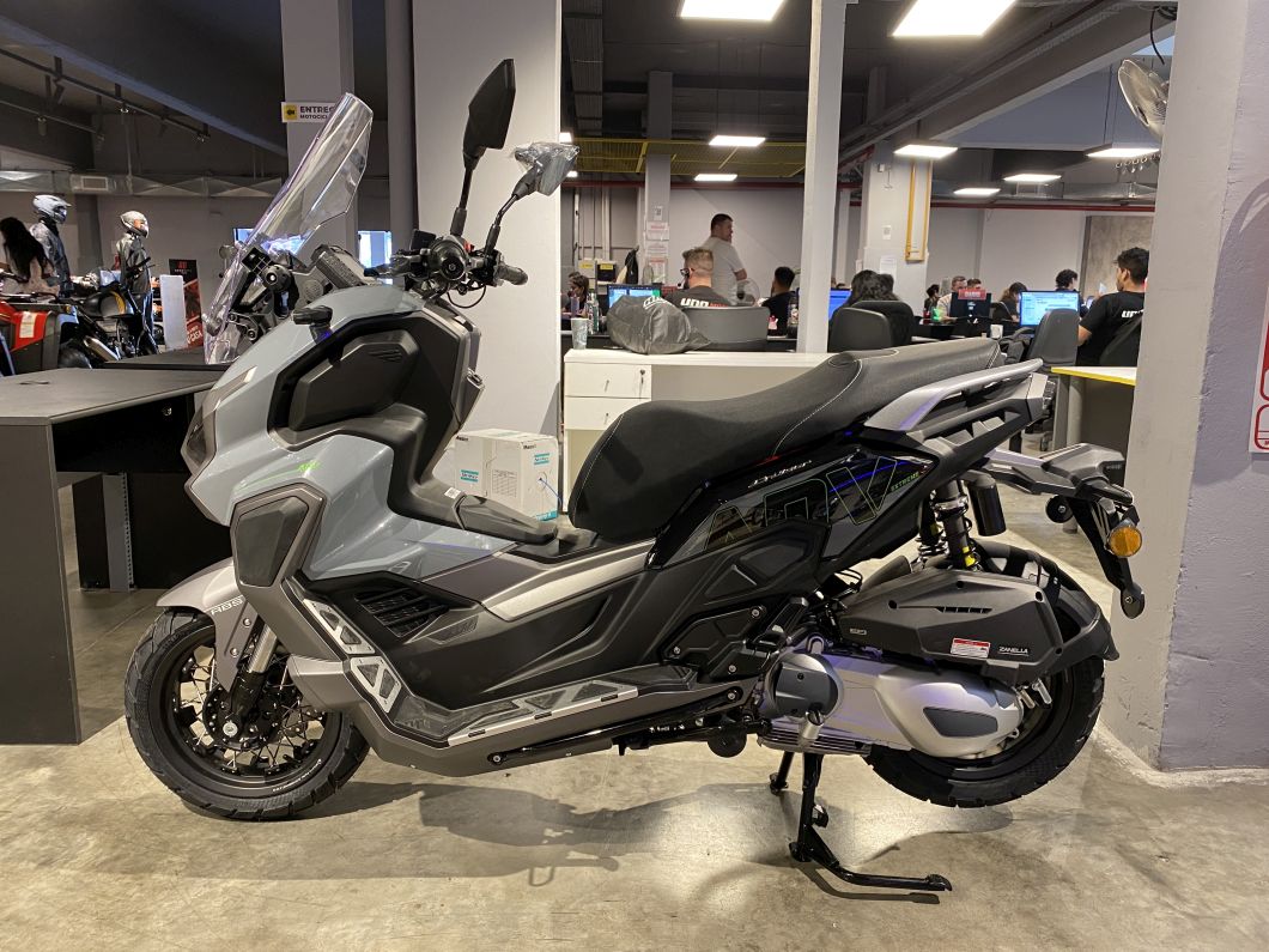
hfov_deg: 67.3
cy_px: 476
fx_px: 953
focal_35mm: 26
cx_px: 634
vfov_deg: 53.1
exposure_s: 1/50
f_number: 1.8
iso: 160
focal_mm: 4.25
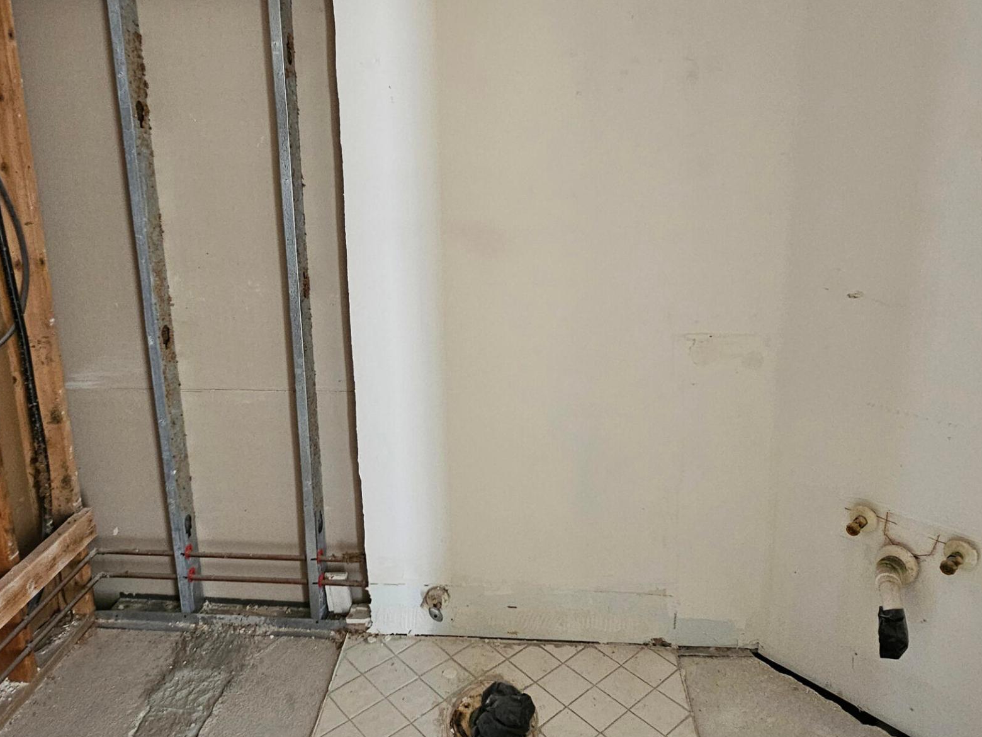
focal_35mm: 24
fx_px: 681
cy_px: 285
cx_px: 467
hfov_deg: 71.6
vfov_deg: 56.3
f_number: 2.2
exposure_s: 1/30
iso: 320
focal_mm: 2.2
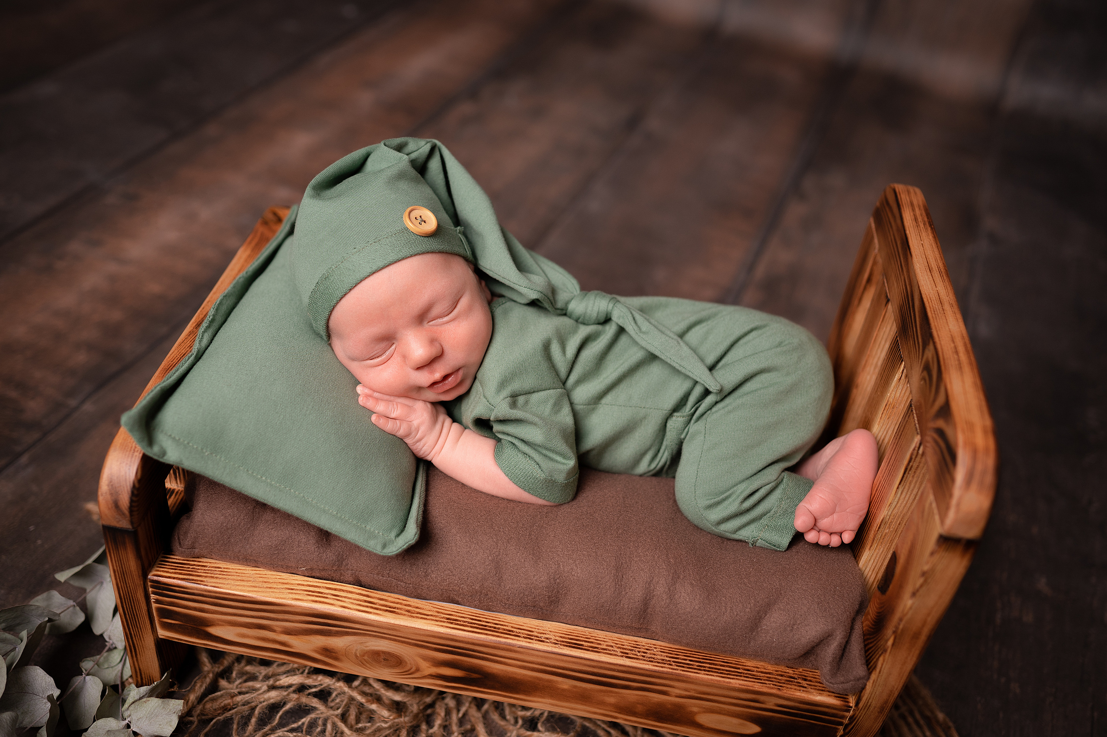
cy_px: 368
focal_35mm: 35
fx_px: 1076
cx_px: 554
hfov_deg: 54.5
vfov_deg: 37.8
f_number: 2.5
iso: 200
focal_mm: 35
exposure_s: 1/160
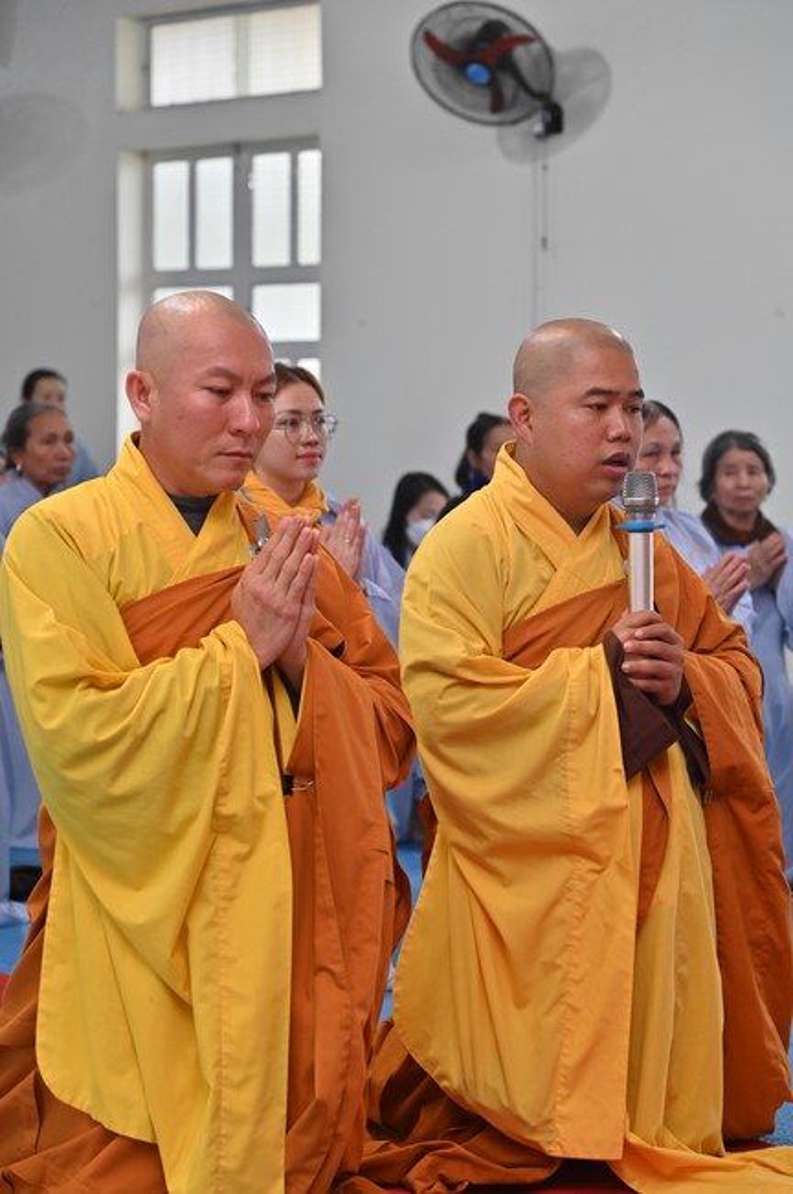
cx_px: 396
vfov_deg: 20.8
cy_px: 597
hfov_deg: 13.9
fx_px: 3245
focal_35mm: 98
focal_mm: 98
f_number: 5.6
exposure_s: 1/160
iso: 1600
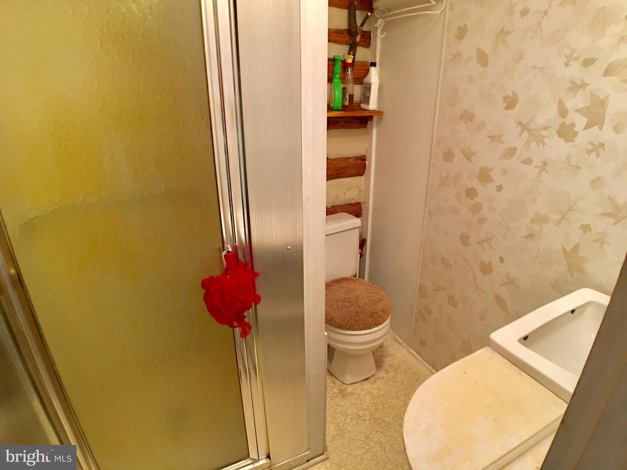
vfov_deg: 48.2
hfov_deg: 61.7
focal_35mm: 29
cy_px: 235
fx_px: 525
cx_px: 314
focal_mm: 4.15
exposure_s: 1/10
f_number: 2.2
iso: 80
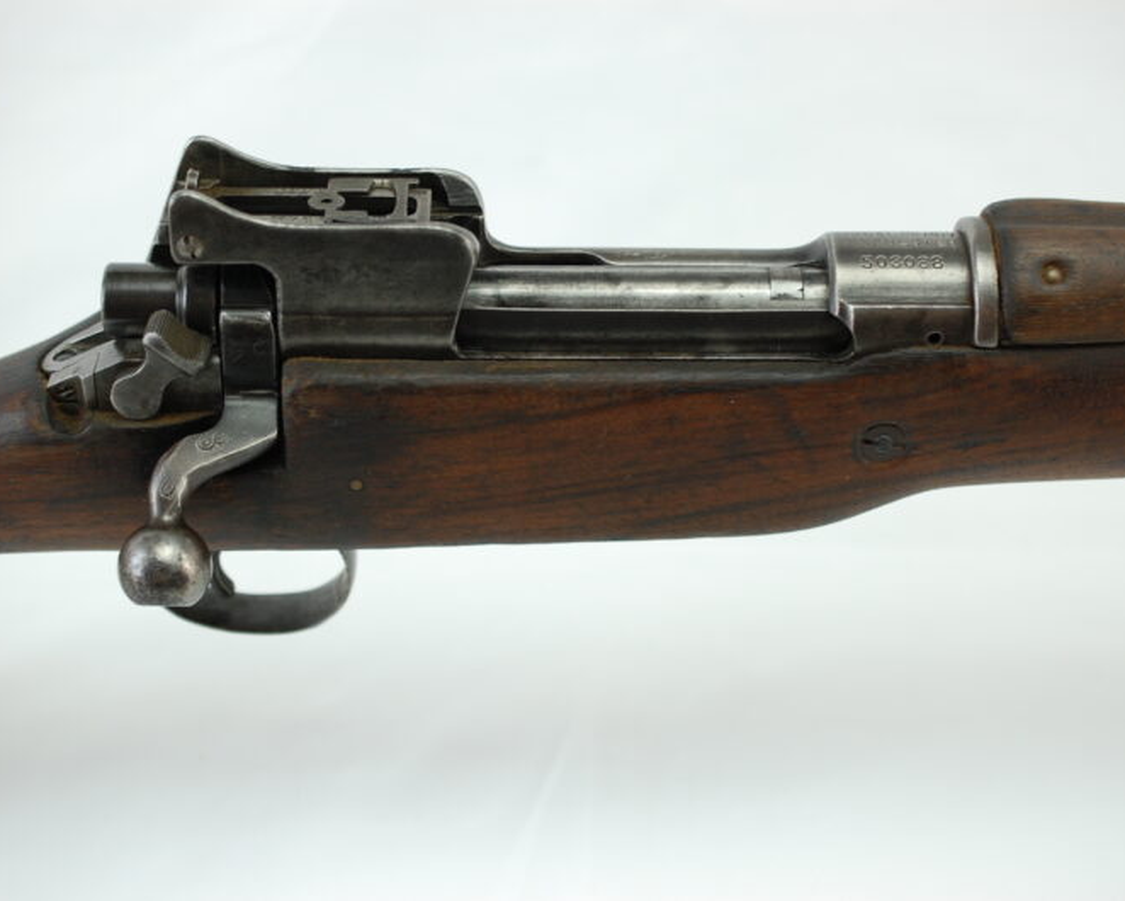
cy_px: 450
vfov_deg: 22.5
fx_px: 2265
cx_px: 579
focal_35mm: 68
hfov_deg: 27.9
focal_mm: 40
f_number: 4
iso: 400
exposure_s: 1/60
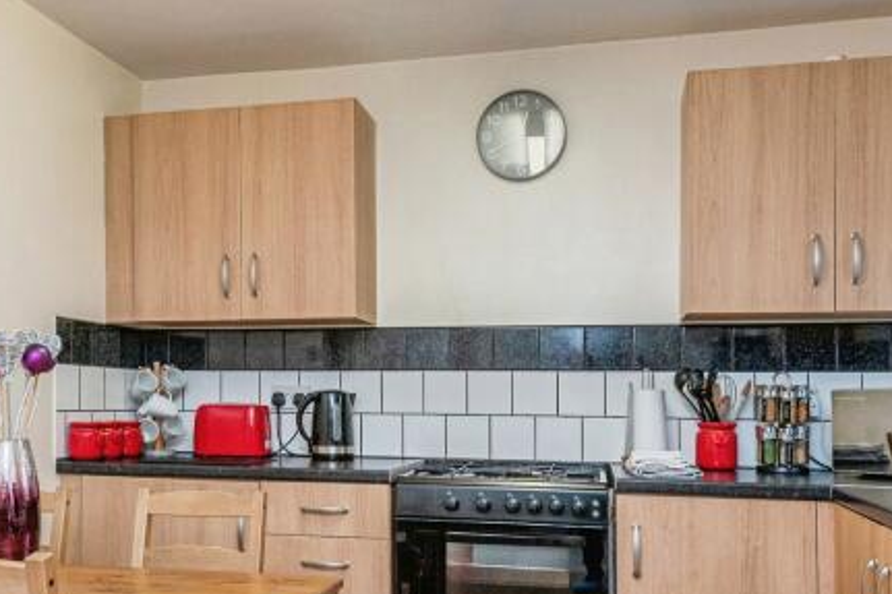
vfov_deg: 34.6
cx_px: 337
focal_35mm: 38
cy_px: 404
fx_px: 941
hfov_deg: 50.2
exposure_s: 1/30
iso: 500
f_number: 8
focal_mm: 16
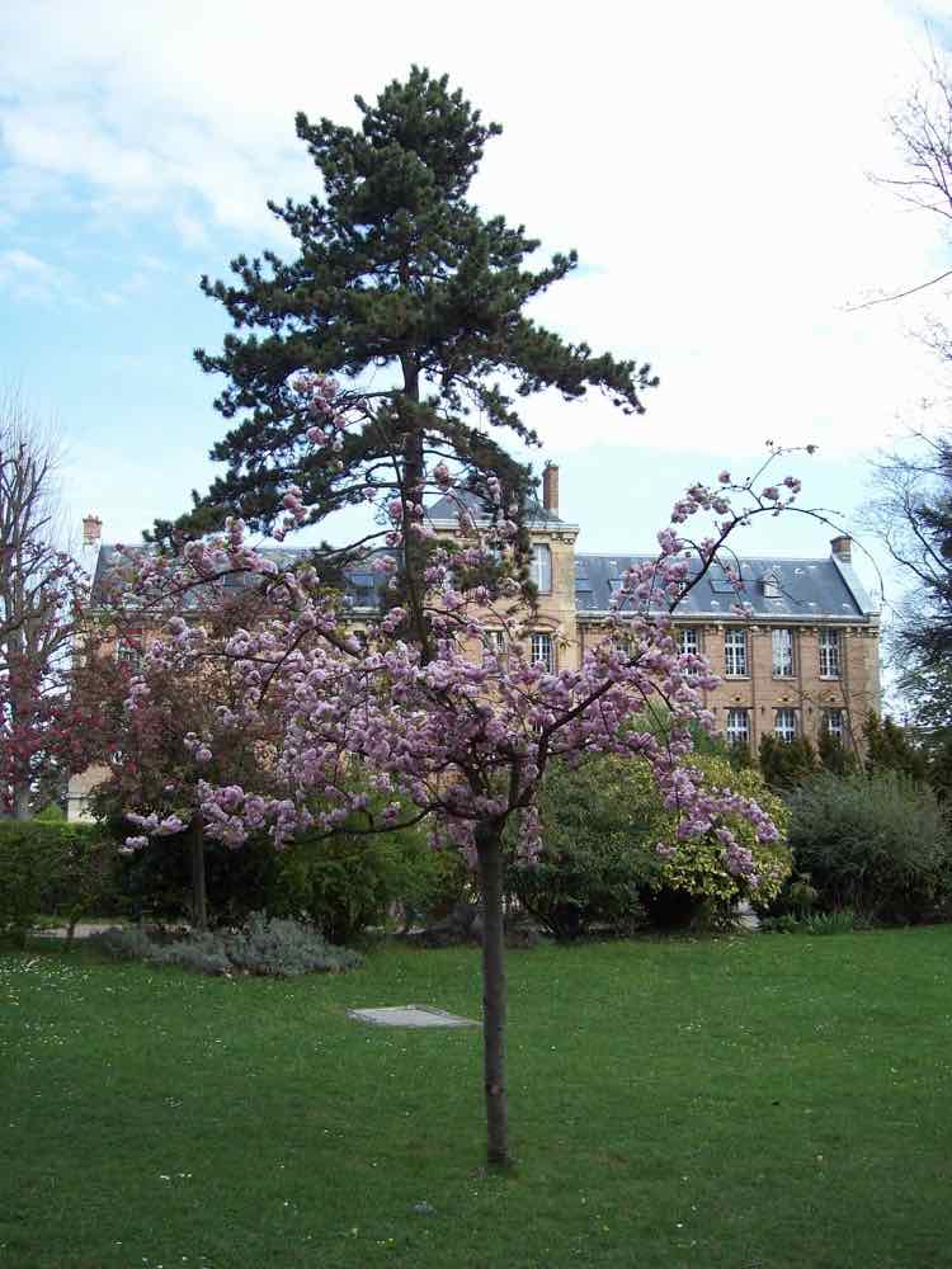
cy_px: 634
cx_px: 476
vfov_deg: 51.4
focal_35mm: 36
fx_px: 1320
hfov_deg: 39.7
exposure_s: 1/583
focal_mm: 6
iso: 80
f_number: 2.7
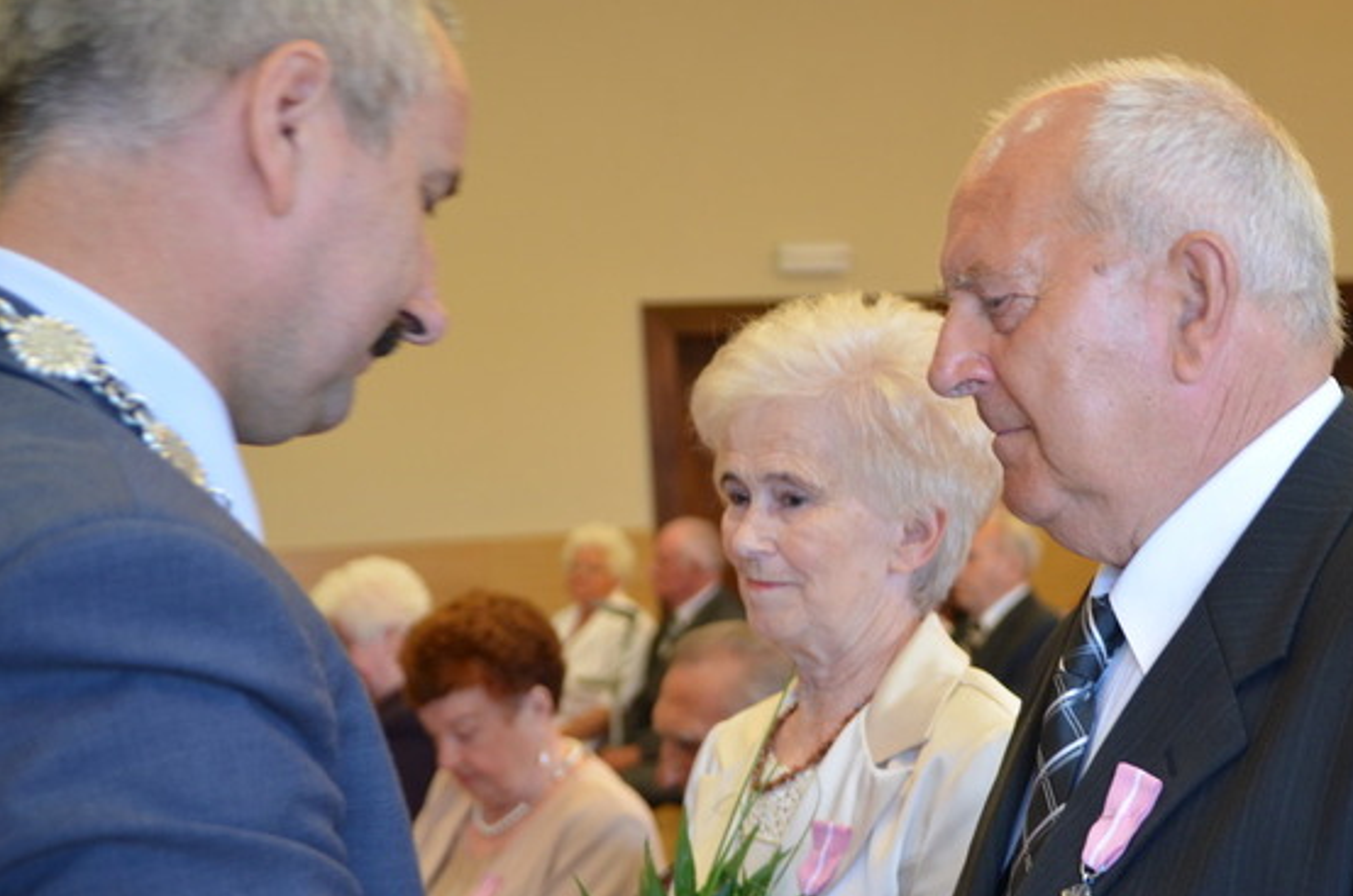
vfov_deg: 18.6
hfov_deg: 27.7
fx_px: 2738
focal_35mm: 73
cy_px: 554
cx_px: 823
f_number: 4
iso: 800
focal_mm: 38
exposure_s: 1/60
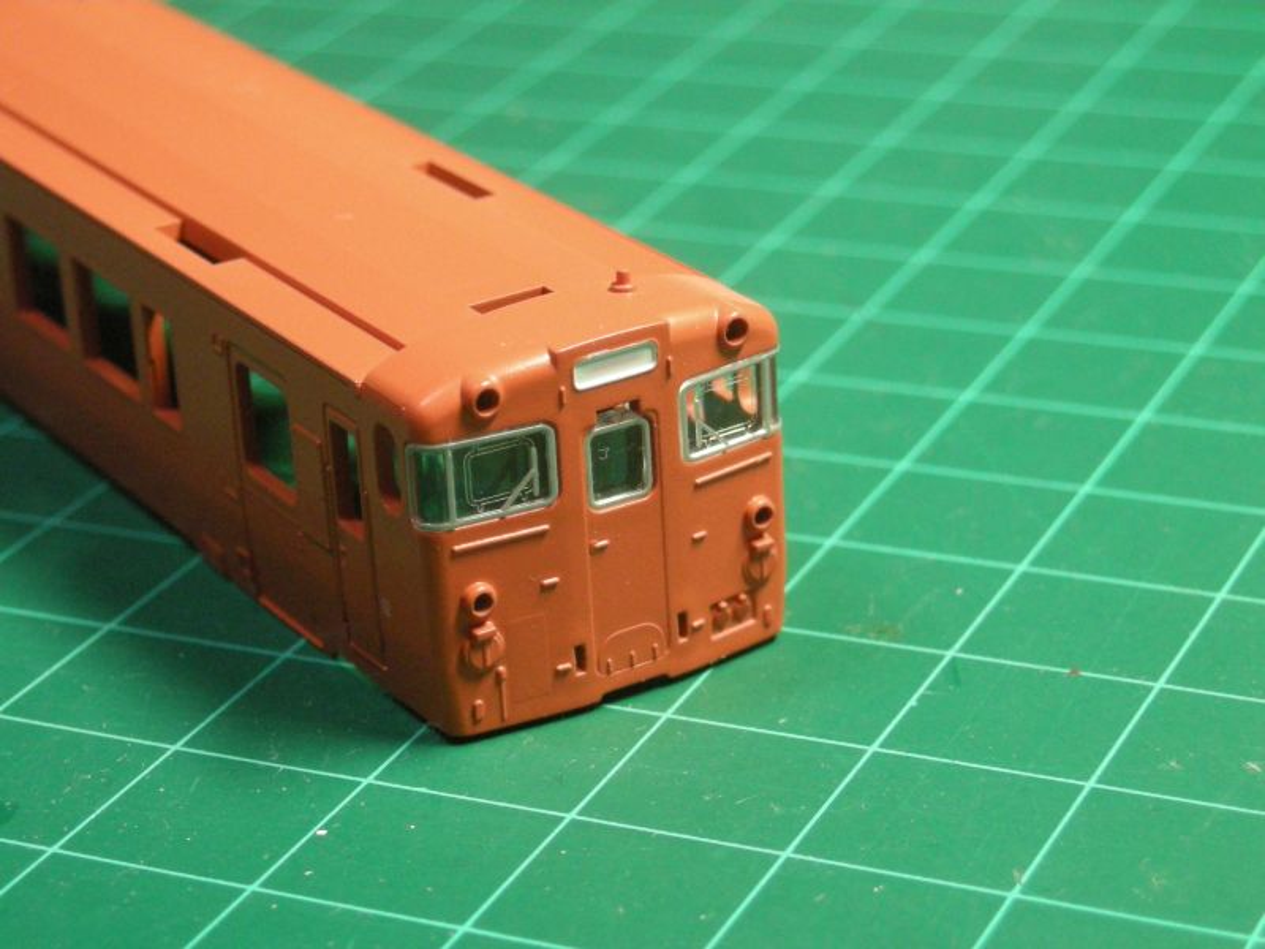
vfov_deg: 14.1
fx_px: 3837
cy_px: 474
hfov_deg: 18.7
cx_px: 632
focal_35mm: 105
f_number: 4.7
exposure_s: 1/40.7
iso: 400
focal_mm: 17.1
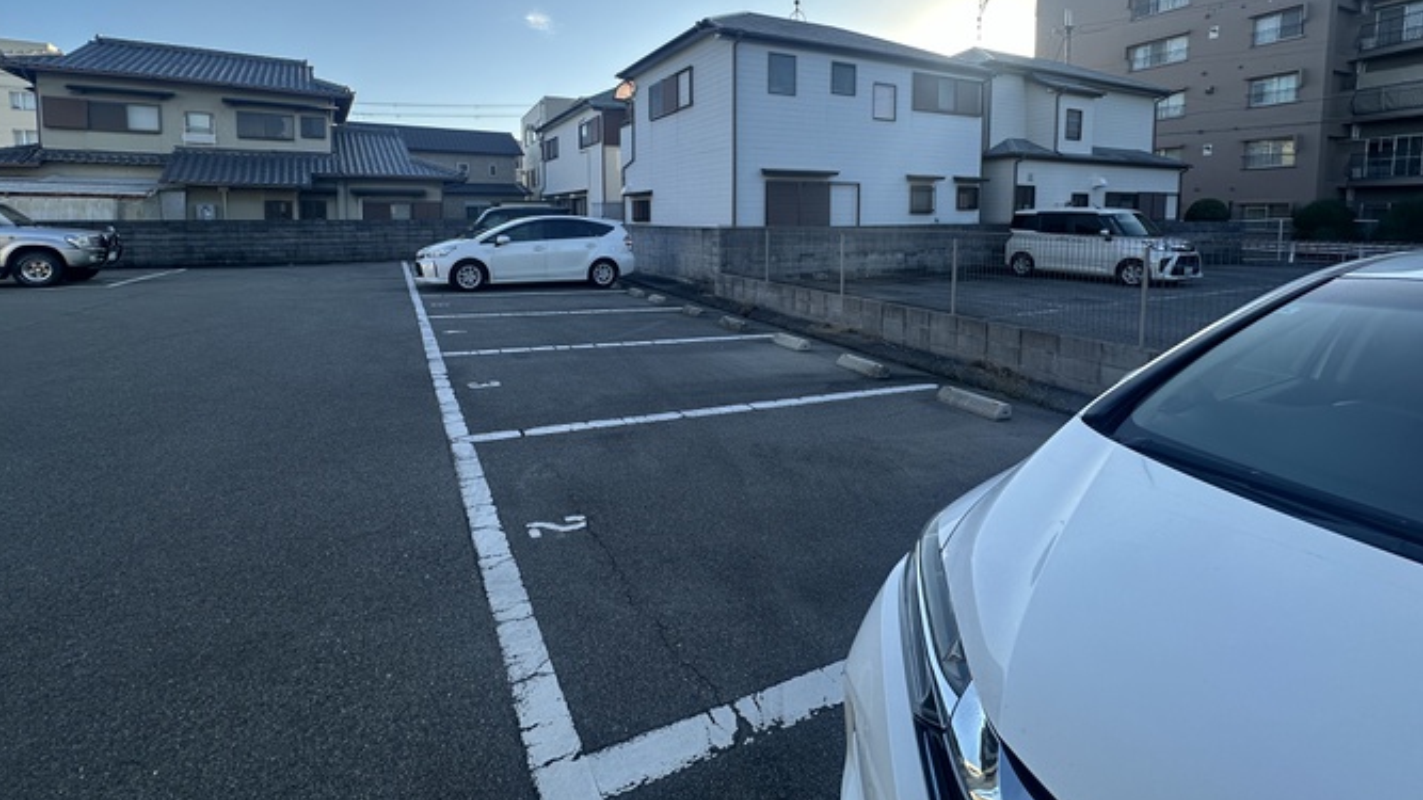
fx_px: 604
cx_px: 687
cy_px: 261
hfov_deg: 99.3
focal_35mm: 16
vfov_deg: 65.2
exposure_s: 1/658
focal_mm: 2.22
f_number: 2.2
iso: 40
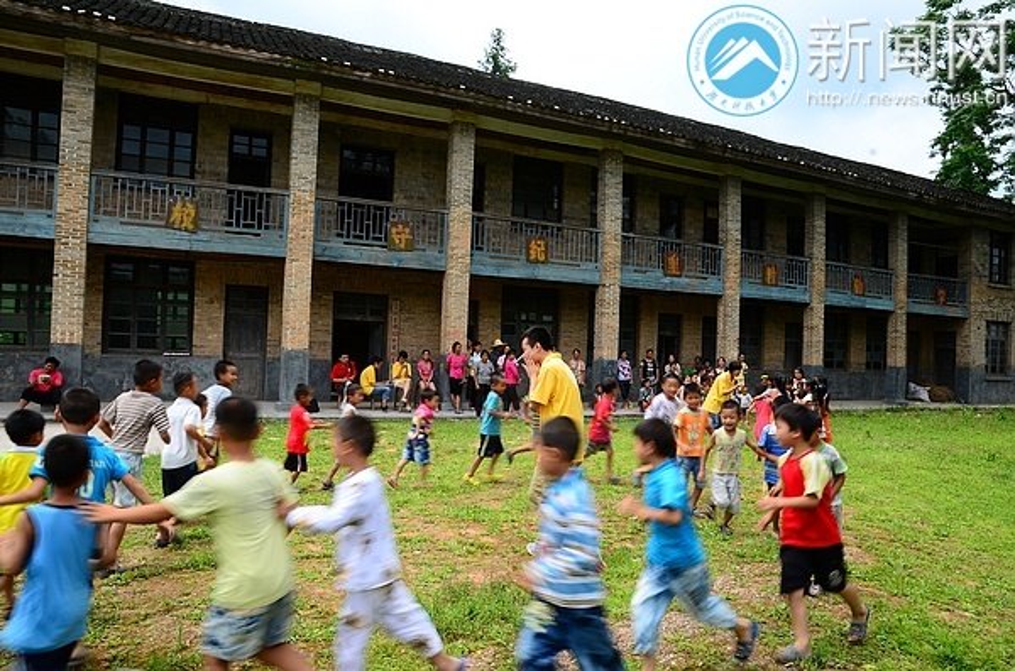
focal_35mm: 24
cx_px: 508
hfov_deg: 73.9
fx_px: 675
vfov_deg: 52.9
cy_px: 336
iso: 100
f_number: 16
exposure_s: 1/40
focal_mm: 16
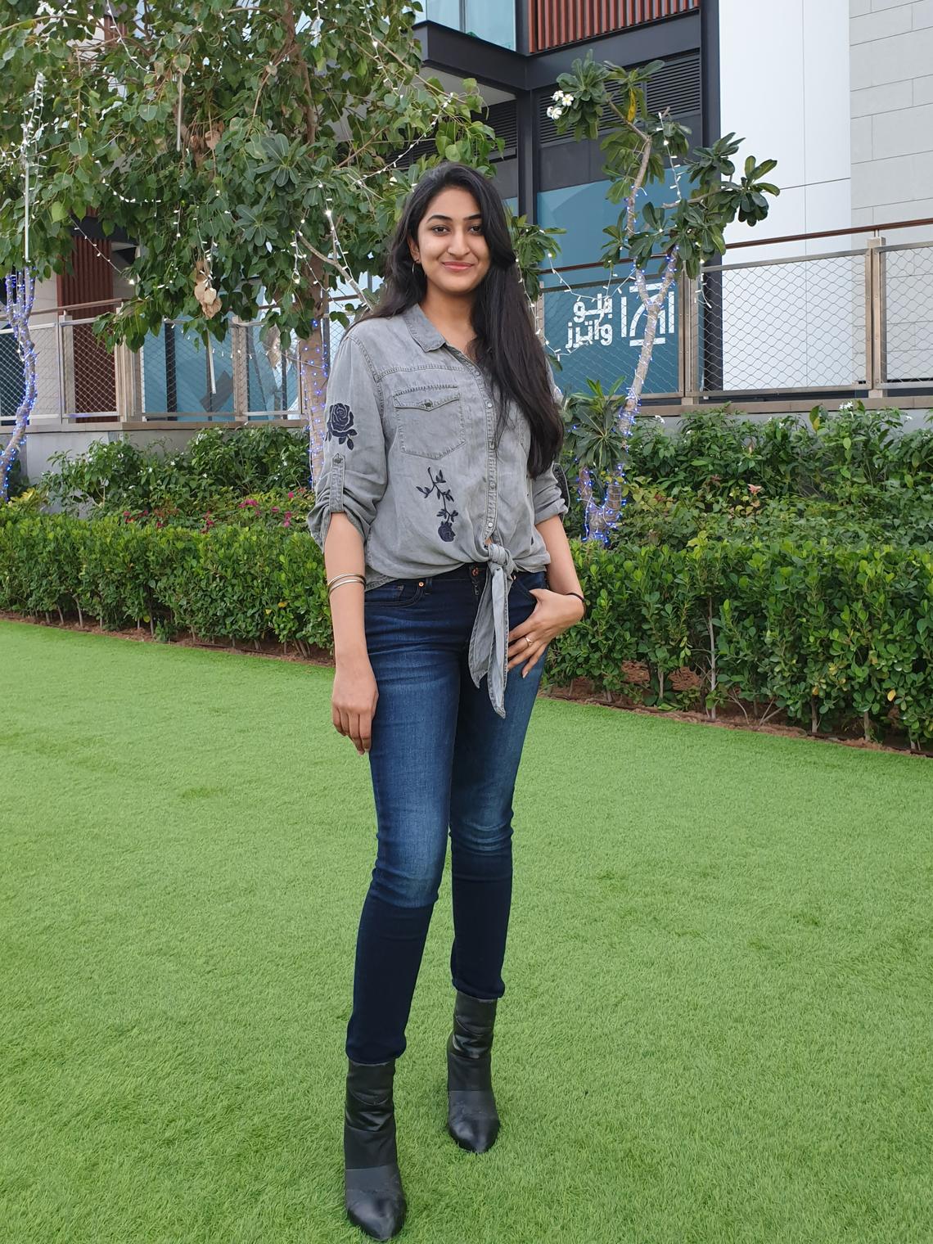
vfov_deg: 67.3
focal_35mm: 26
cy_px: 622
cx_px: 466
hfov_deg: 53.1
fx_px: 934
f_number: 2.4
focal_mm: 4.3
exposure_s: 1/100
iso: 80
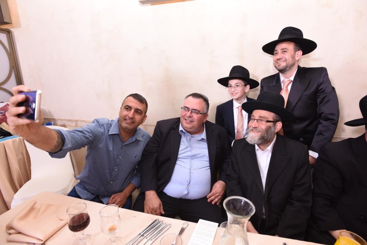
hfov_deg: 93.3
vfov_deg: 70.5
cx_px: 184
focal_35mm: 17
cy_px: 122
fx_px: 173
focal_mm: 17
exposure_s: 1/125
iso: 640
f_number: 5.6
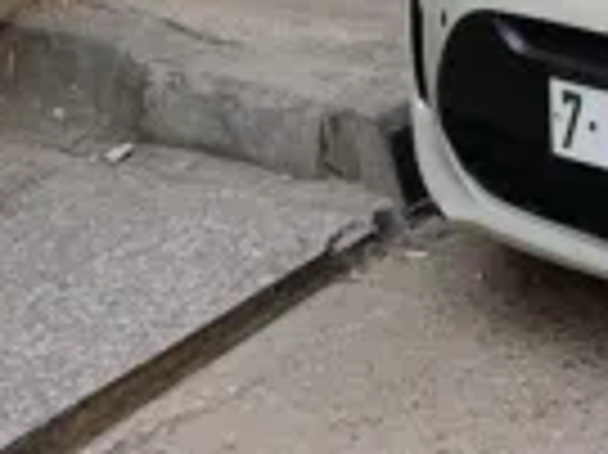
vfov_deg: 13.1
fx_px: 1913
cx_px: 995
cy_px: -144
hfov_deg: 16.0
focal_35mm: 109
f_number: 1.65
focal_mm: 6.11
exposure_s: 1/100
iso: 224
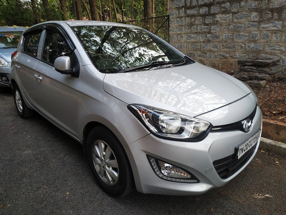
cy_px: 108
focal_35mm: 24
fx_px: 198
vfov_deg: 56.8
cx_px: 143
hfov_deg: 71.6
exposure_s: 1/206
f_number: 1.9
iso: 125
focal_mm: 3.94
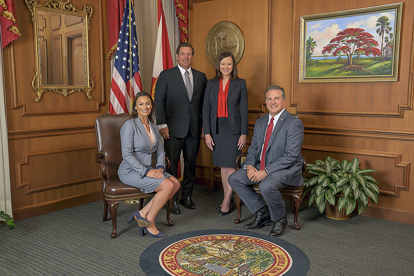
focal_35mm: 38
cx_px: 207
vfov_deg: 35.0
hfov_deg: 50.7
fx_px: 437
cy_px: 138
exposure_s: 1/100
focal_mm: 38
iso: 100
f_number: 7.1
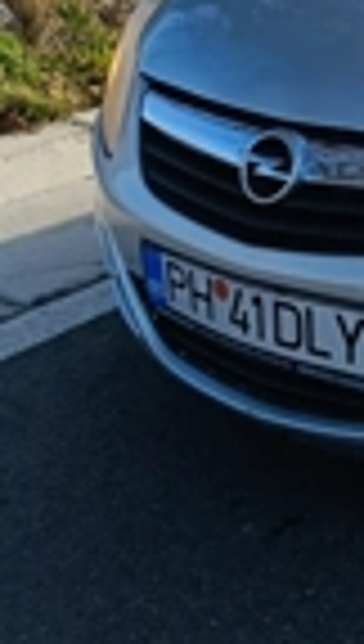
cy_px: 36
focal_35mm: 73
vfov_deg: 27.6
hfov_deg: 14.5
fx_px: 1246
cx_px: 670
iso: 52
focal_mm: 6.14
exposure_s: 1/445
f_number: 1.65
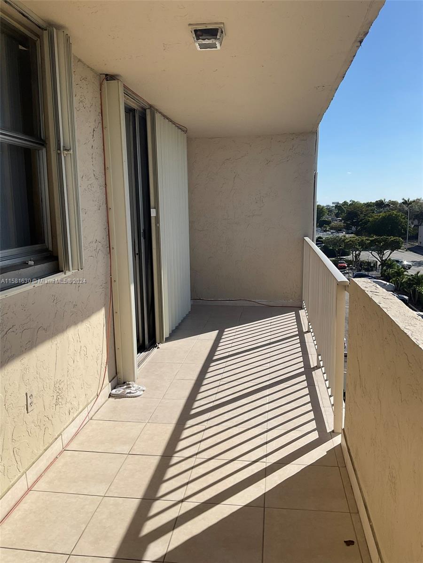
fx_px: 472
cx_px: 212
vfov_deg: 61.7
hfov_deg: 48.2
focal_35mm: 29
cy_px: 282
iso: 16
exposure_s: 1/2801
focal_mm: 3
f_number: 1.8
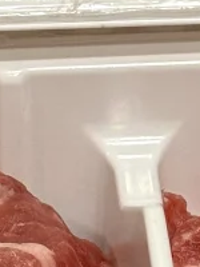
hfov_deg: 4.3
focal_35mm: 346
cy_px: 215
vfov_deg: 5.7
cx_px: 159
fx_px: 2665
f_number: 1.78
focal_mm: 6.76
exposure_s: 1/50
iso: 64
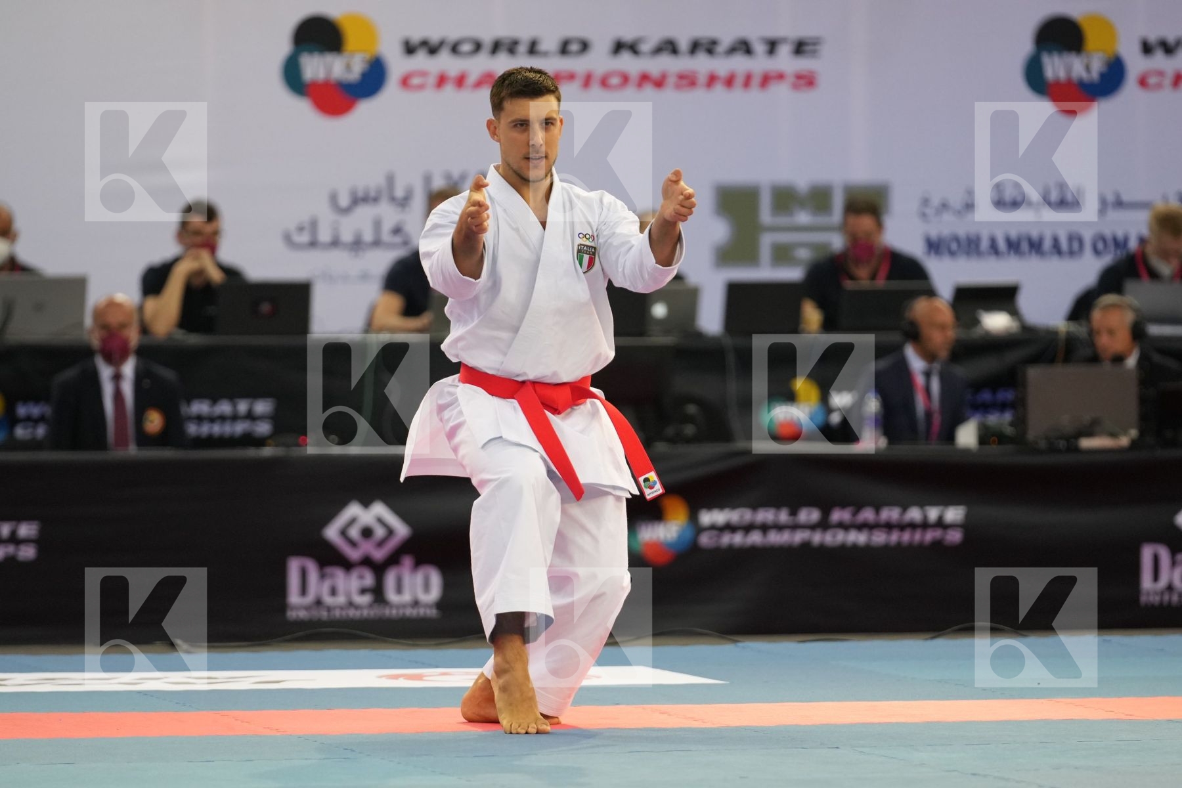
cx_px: 591
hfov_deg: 7.1
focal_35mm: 291
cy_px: 394
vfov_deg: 4.7
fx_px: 9554
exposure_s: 1/500
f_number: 2.8
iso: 1600
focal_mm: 194
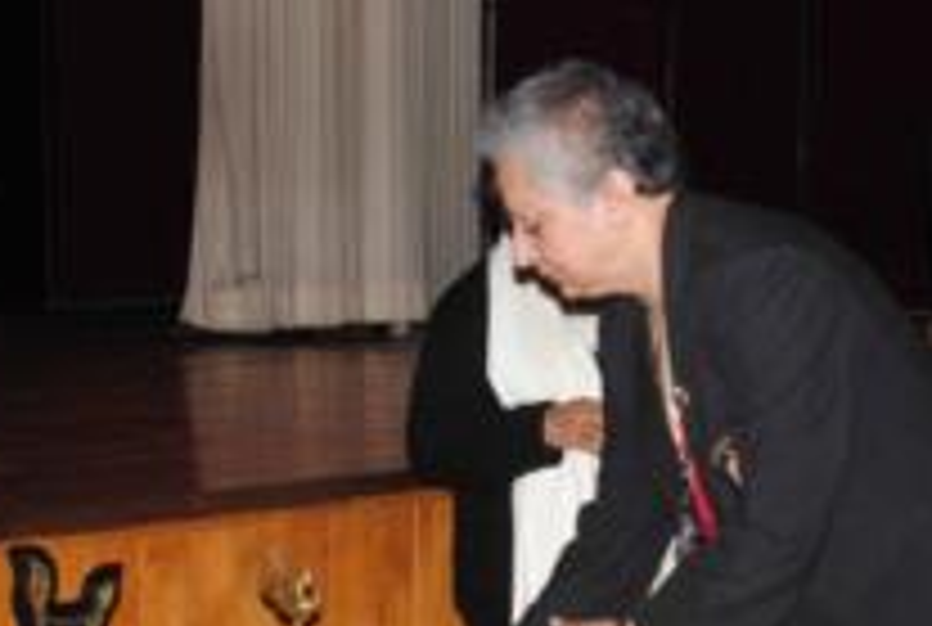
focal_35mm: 87
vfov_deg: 15.8
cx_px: 482
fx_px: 2257
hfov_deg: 23.3
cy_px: 385
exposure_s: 1/60
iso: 200
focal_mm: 24
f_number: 4
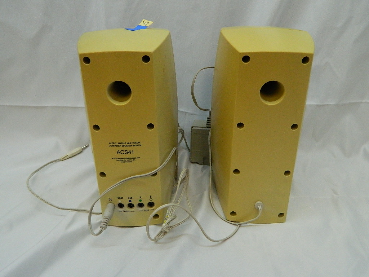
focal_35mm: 31
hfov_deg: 58.4
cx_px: 184
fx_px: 330
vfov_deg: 45.4
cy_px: 138
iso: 400
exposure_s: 1/250
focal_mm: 5.6
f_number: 3.2
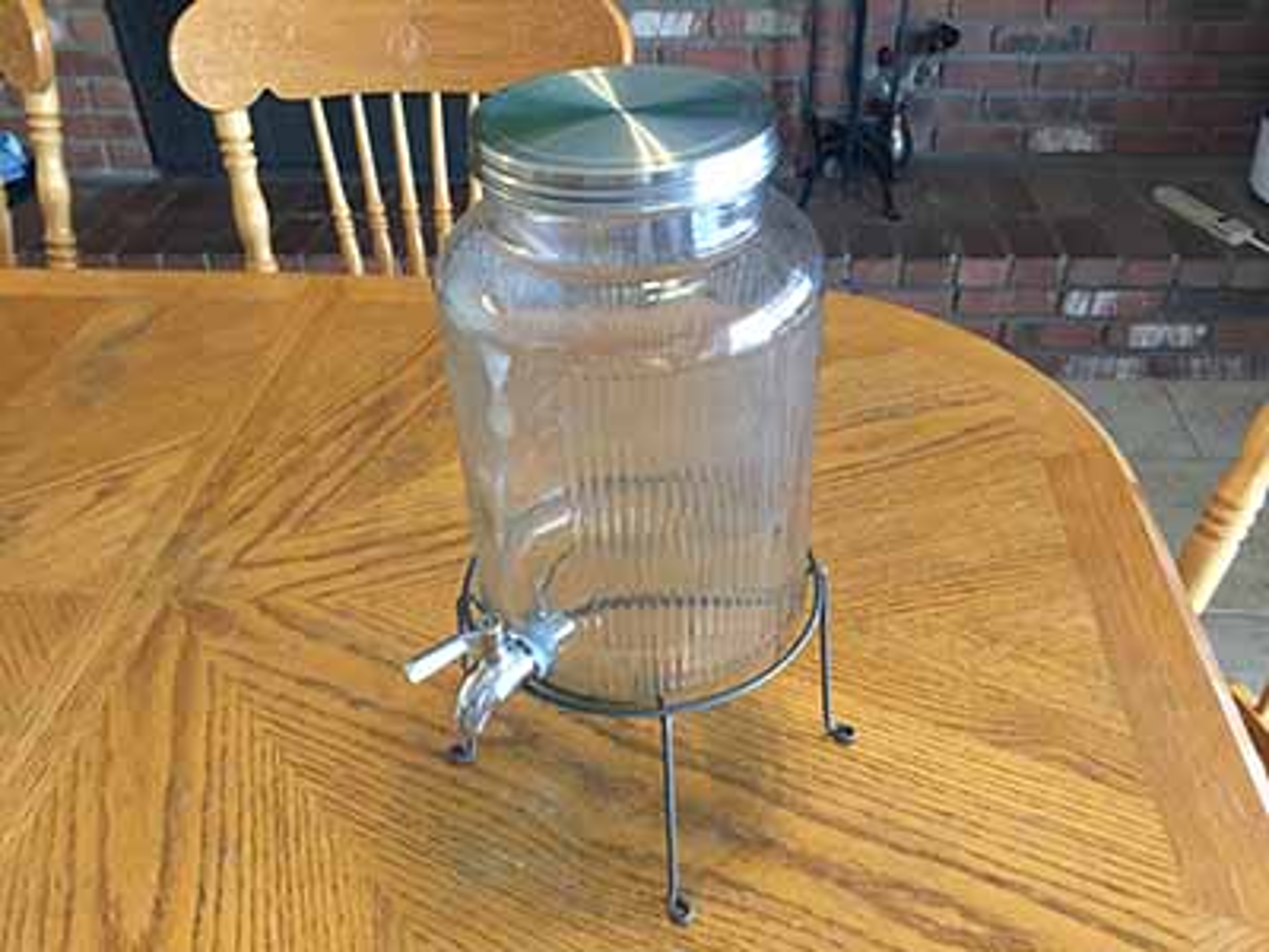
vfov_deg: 45.4
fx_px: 1136
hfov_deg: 58.4
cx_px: 634
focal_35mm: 31
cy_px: 476
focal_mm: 3.3
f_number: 2.4
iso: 160
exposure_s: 1/30
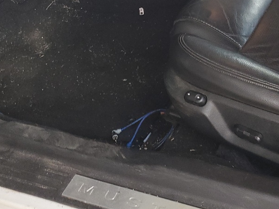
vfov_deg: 19.8
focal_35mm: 69
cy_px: -52
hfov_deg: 26.5
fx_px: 556
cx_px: 285
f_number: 1.5
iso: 100
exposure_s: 1/60.2
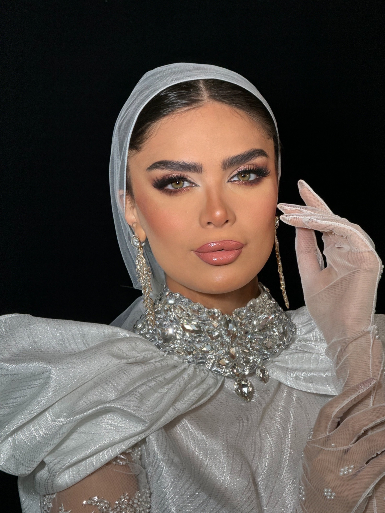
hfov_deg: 12.0
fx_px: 1824
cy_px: 252
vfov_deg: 16.0
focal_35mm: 123
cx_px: 193
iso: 100
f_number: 2.8
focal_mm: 15.66
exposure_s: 1/100
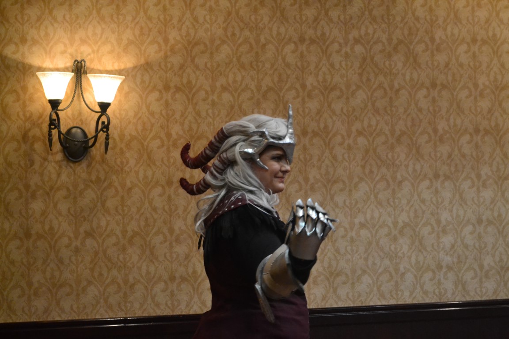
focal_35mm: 82
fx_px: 1166
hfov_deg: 24.6
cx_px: 254
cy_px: 170
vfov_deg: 16.6
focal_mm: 55
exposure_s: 1/25
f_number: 5.6
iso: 3200
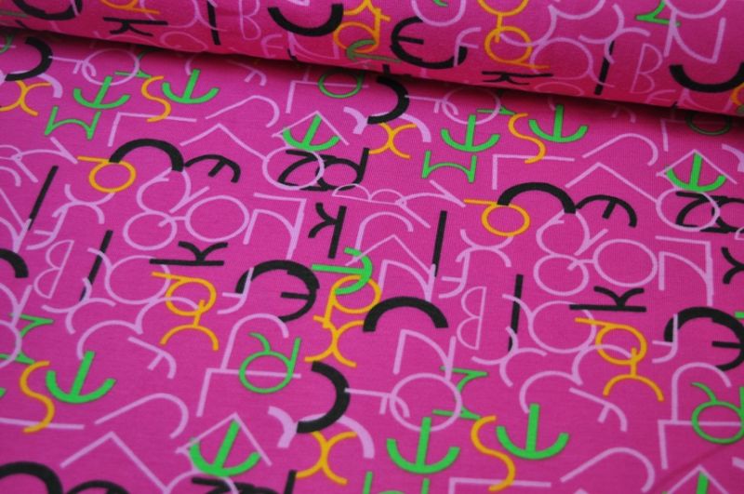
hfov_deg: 38.9
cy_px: 247
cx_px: 372
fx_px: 1053
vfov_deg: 26.4
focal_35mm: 51
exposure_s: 1/100
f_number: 5
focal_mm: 34
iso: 400
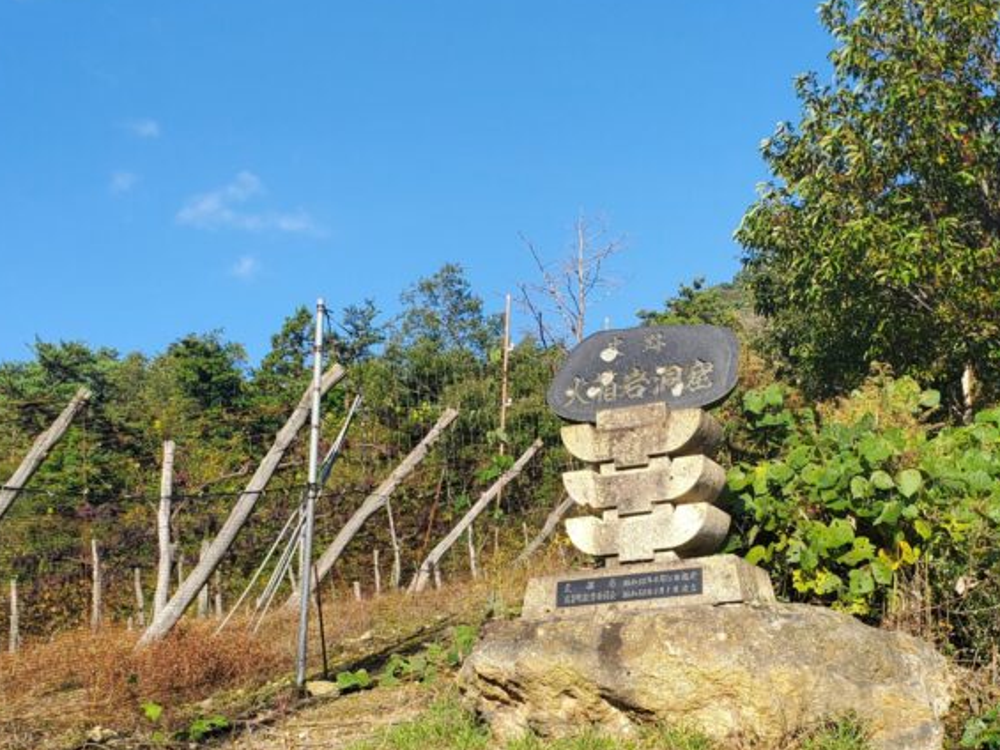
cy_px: 469
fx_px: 1329
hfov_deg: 40.7
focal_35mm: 46
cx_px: 664
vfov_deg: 31.4
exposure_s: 1/792
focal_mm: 4.3
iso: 50
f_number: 2.4
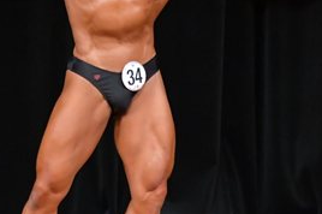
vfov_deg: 1.7
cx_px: 90
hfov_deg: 2.5
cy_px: 59
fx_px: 7361
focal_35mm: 824
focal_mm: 190
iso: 5000
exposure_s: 1/400
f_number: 5.6
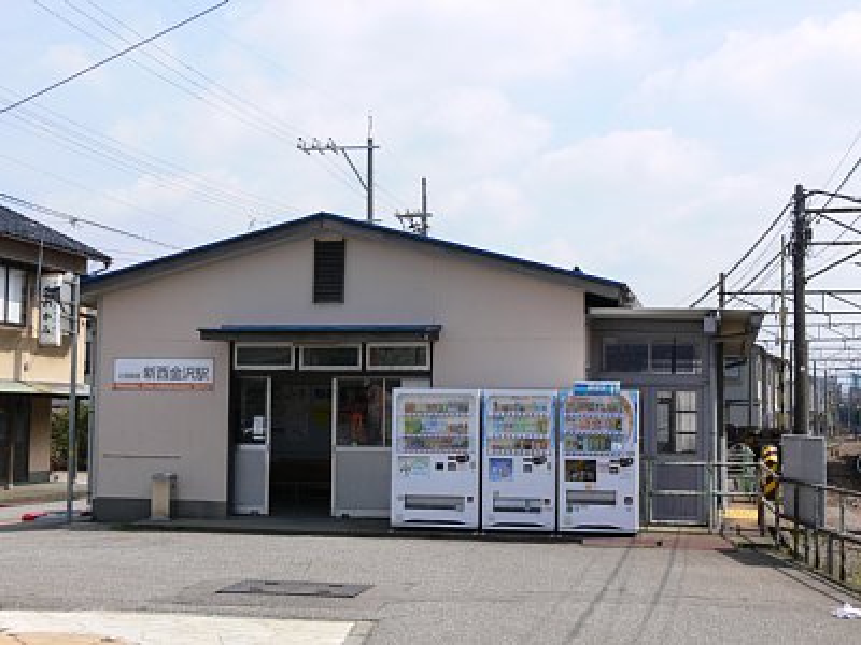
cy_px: 322
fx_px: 1318
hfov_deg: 36.2
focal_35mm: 53
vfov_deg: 27.5
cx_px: 430
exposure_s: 1/320
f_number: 5.6
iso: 80
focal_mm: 11.2
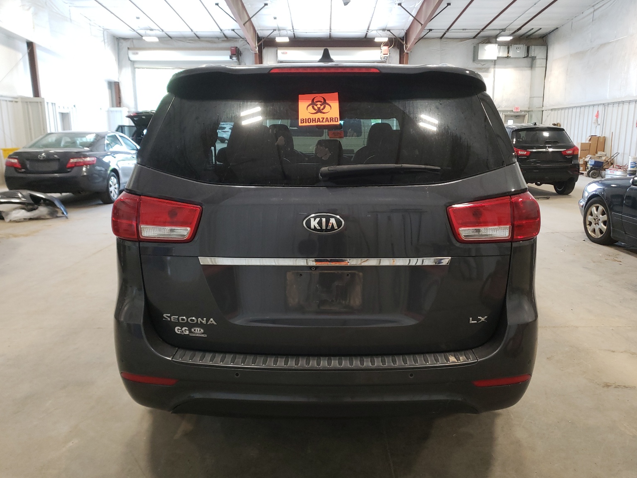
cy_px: 244
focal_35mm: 27
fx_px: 497
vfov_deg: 51.4
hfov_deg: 65.3
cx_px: 315
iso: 133
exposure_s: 1/60.2
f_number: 1.5
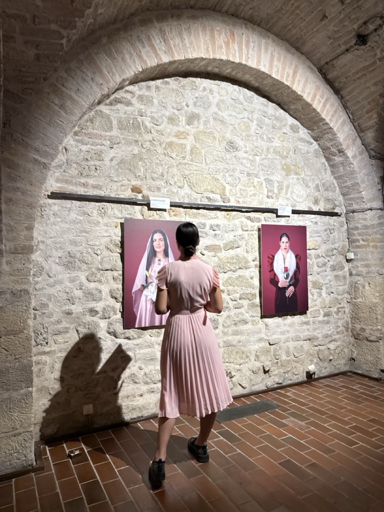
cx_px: 192
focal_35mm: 24
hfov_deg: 56.8
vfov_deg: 71.6
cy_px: 256
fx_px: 355
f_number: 1.78
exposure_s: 1/50
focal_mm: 6.76
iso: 160
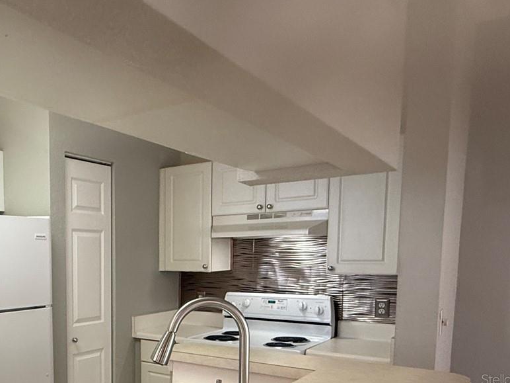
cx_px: 16
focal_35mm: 29
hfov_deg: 51.3
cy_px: 379
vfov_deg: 42.1
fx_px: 427
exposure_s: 1/60
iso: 200
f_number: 2.2
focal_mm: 2.22
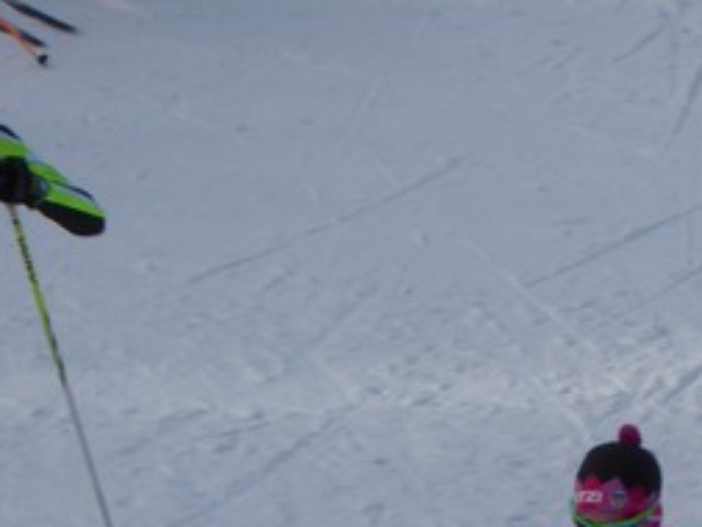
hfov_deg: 3.3
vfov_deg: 2.5
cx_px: 425
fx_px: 12234
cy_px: 491
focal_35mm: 603
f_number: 5.6
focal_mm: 30.9
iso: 100
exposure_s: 1/320
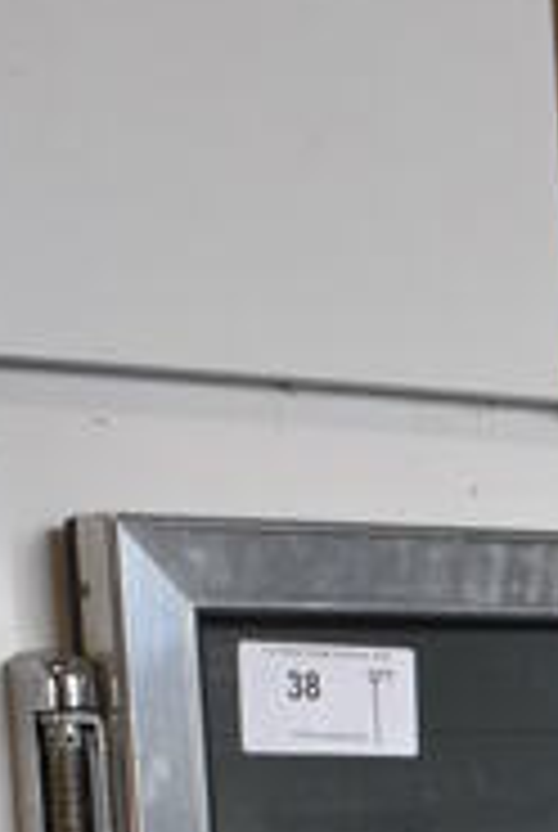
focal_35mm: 133
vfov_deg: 13.7
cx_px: 842
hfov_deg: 10.0
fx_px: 3081
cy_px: 1518
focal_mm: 18
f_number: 5.6
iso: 400
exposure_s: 1/125
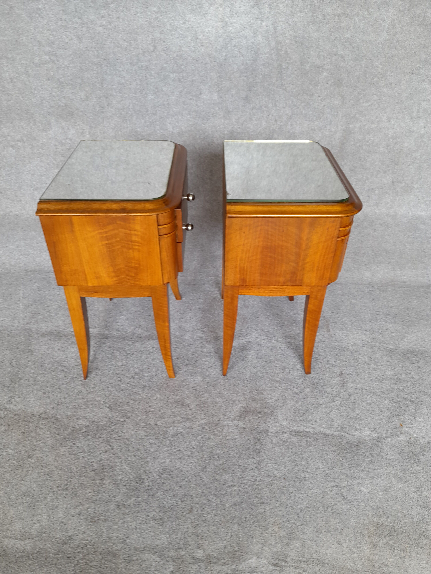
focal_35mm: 25
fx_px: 415
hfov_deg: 54.9
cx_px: 216
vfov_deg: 69.4
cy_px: 287
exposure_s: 1/50
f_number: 2
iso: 50
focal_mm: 4.6
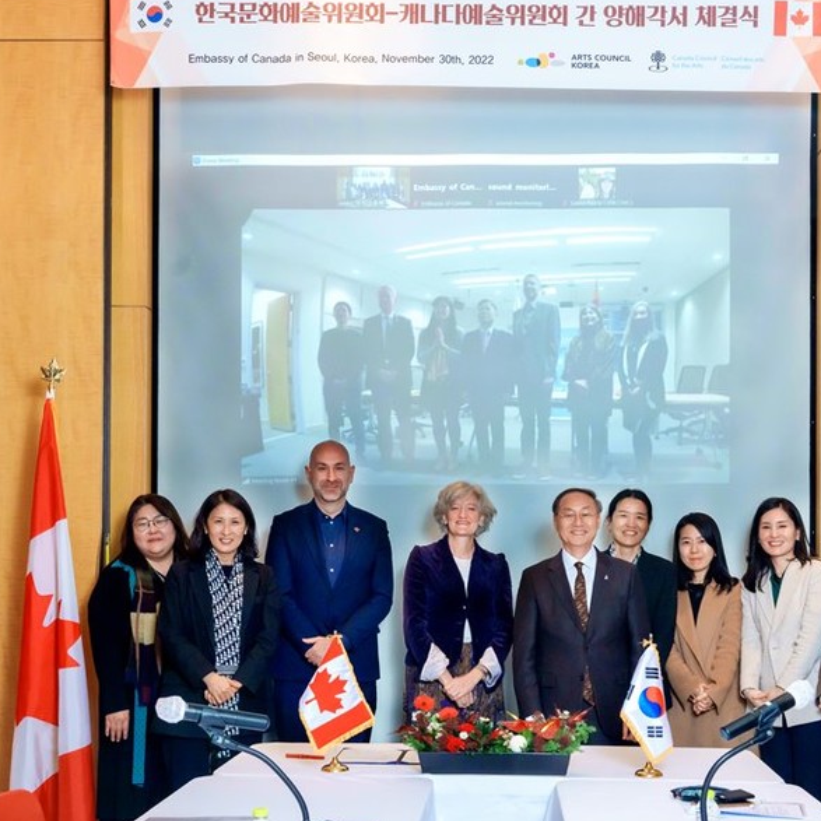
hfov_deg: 34.0
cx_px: 448
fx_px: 1342
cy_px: 404
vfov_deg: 34.0
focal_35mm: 50
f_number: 9
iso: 3200
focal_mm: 36
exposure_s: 1/125
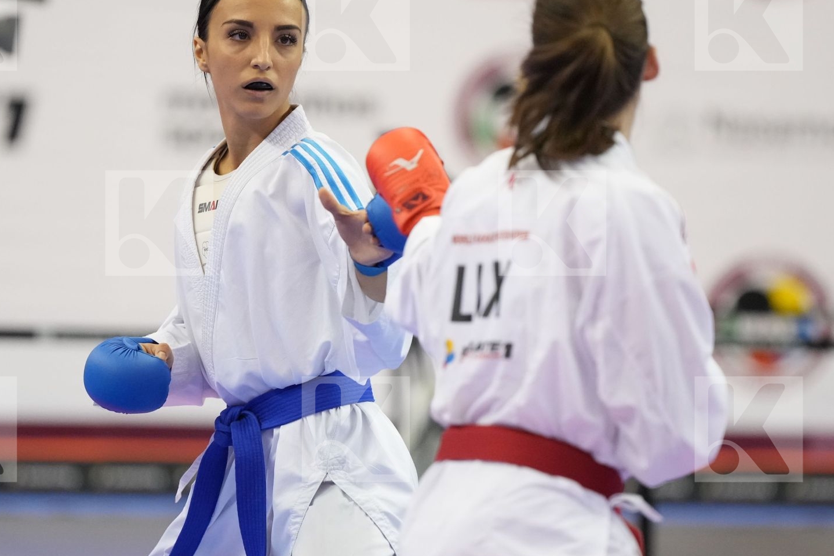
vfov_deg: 4.1
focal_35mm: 334
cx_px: 356
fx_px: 7736
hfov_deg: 6.2
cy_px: 223
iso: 4000
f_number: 2.8
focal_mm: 178
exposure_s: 1/1000
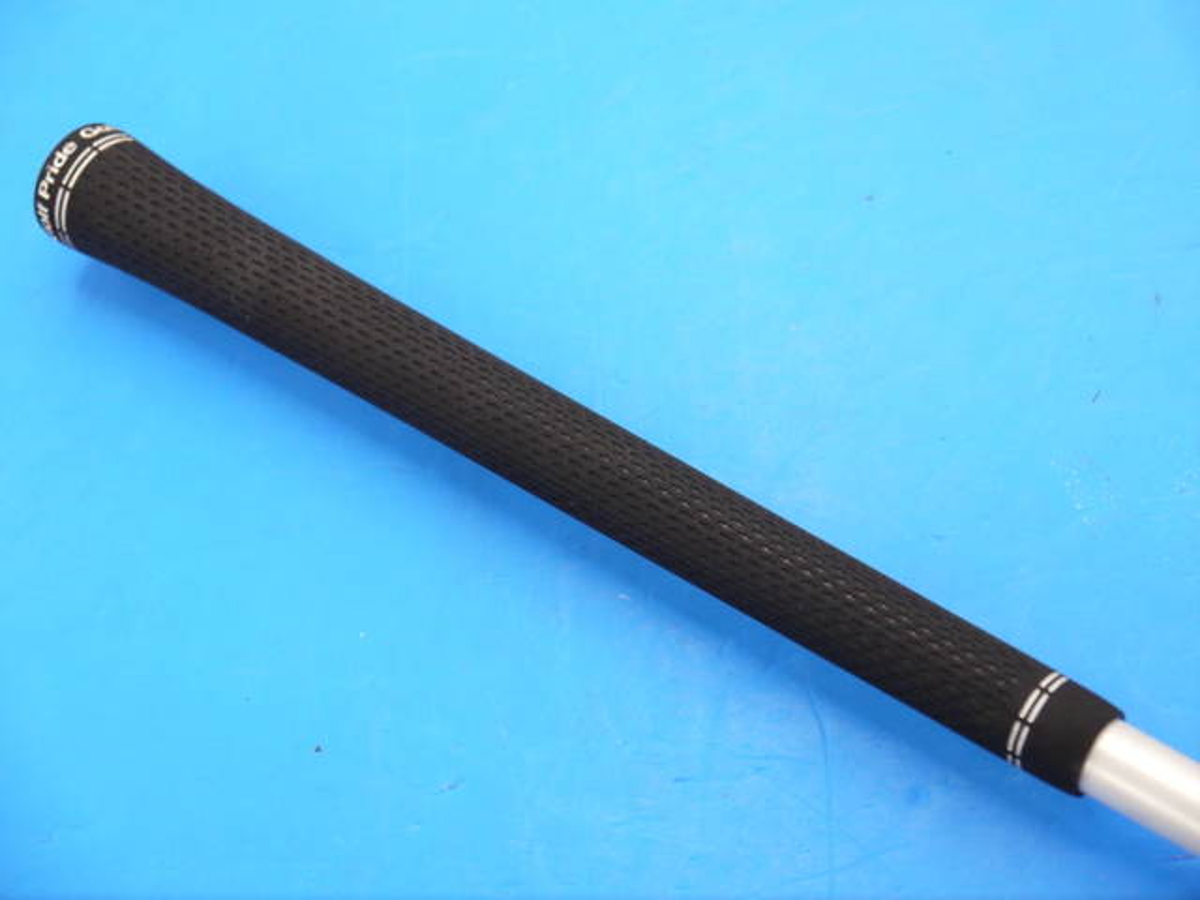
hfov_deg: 23.3
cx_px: 600
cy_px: 450
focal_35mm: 84
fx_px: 2912
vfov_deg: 17.6
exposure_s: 1/80
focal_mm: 42
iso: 640
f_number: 5.6
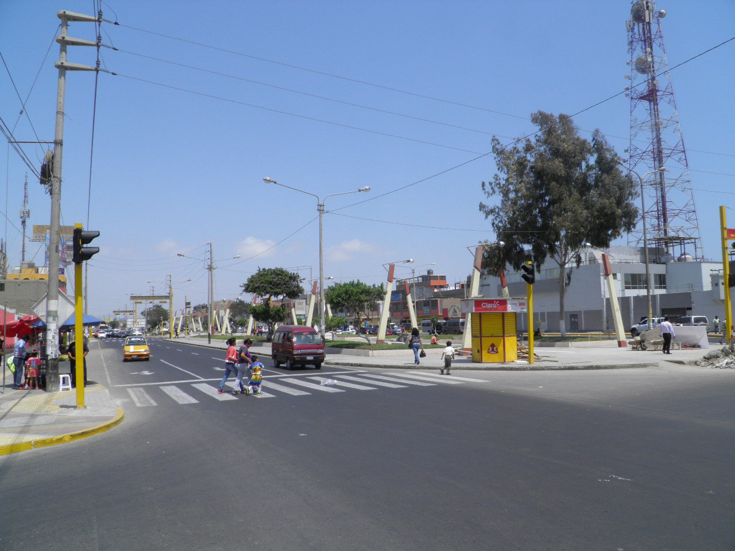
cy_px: 276
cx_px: 368
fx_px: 595
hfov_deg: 63.4
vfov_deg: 49.7
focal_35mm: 28
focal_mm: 4.9
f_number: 5.7
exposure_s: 1/400
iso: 50
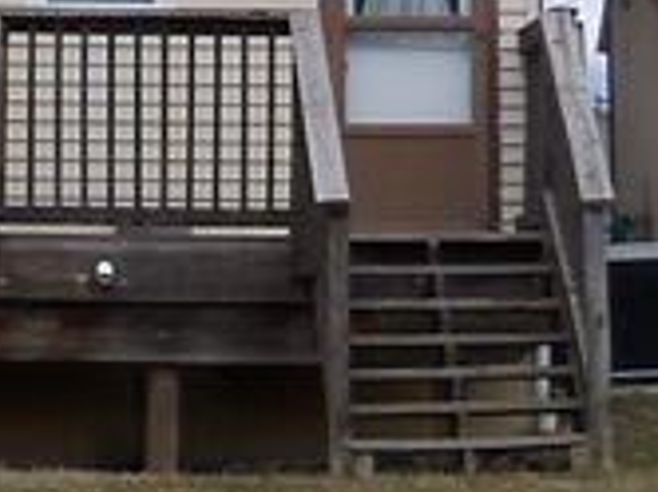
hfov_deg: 9.1
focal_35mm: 216
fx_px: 4100
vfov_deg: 6.6
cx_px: -127
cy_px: -591
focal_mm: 6.2
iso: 80
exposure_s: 1/1000
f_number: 3.5
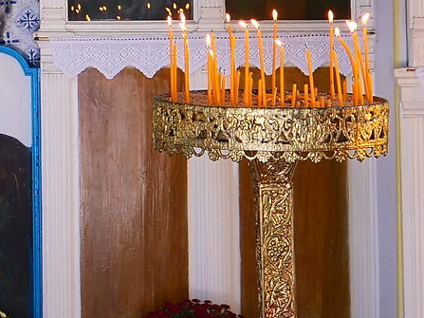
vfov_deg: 11.2
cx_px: -102
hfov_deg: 14.7
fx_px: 1580
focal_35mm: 129
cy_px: -116
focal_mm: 12
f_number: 2.8
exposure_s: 1/100
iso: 200
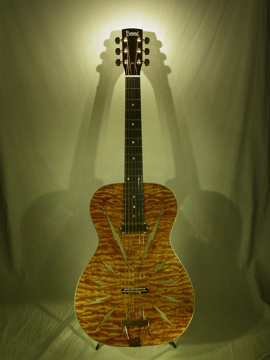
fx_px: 395
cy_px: 180
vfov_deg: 49.0
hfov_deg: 37.7
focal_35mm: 38
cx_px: 135
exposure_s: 1/90
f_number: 4.5
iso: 100
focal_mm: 7.8
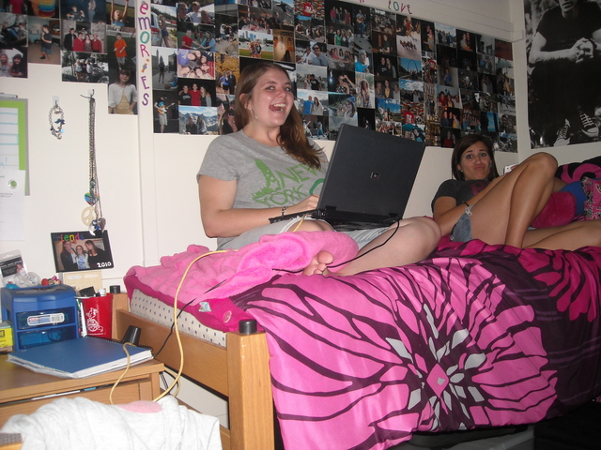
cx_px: 300
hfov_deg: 52.6
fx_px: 608
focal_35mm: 35
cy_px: 225
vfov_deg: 40.7
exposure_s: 1/60
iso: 100
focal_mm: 5.7
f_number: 2.8
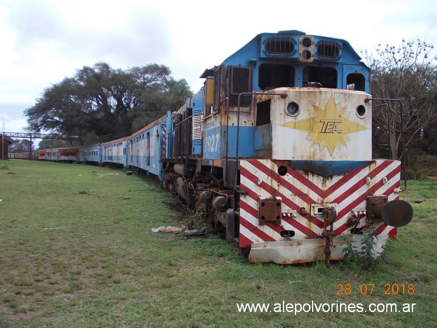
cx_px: 218
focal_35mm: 38
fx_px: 480
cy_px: 164
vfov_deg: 37.7
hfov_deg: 49.0
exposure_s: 1/250
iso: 80
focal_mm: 5.3
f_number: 3.1
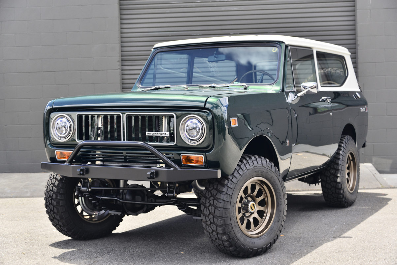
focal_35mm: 62
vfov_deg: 21.9
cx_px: 198
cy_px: 132
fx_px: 684
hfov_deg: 32.4
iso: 200
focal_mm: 62
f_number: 4.8
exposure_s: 1/250
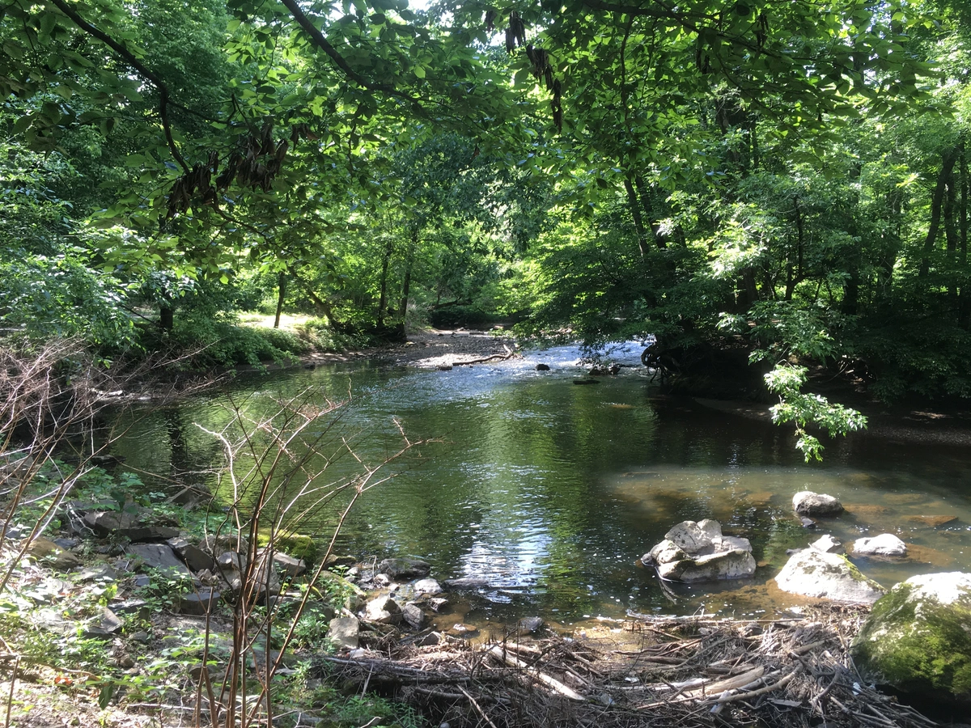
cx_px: 486
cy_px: 364
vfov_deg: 48.2
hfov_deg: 61.7
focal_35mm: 29
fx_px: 813
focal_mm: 4.15
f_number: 2.2
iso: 32
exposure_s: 1/120
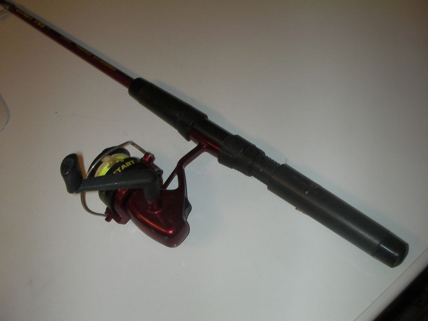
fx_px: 470
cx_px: 214
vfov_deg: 37.7
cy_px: 160
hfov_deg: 49.0
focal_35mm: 38
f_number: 5.6
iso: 200
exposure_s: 1/30
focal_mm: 6.3
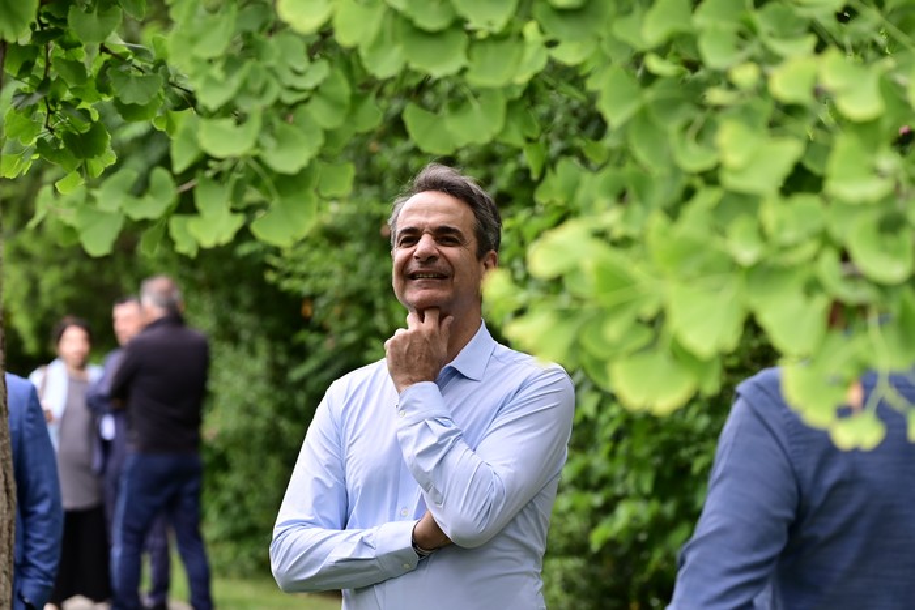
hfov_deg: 17.1
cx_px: 458
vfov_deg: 11.4
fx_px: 3050
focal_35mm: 120
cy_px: 305
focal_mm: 120
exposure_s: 1/640
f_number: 4.5
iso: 250
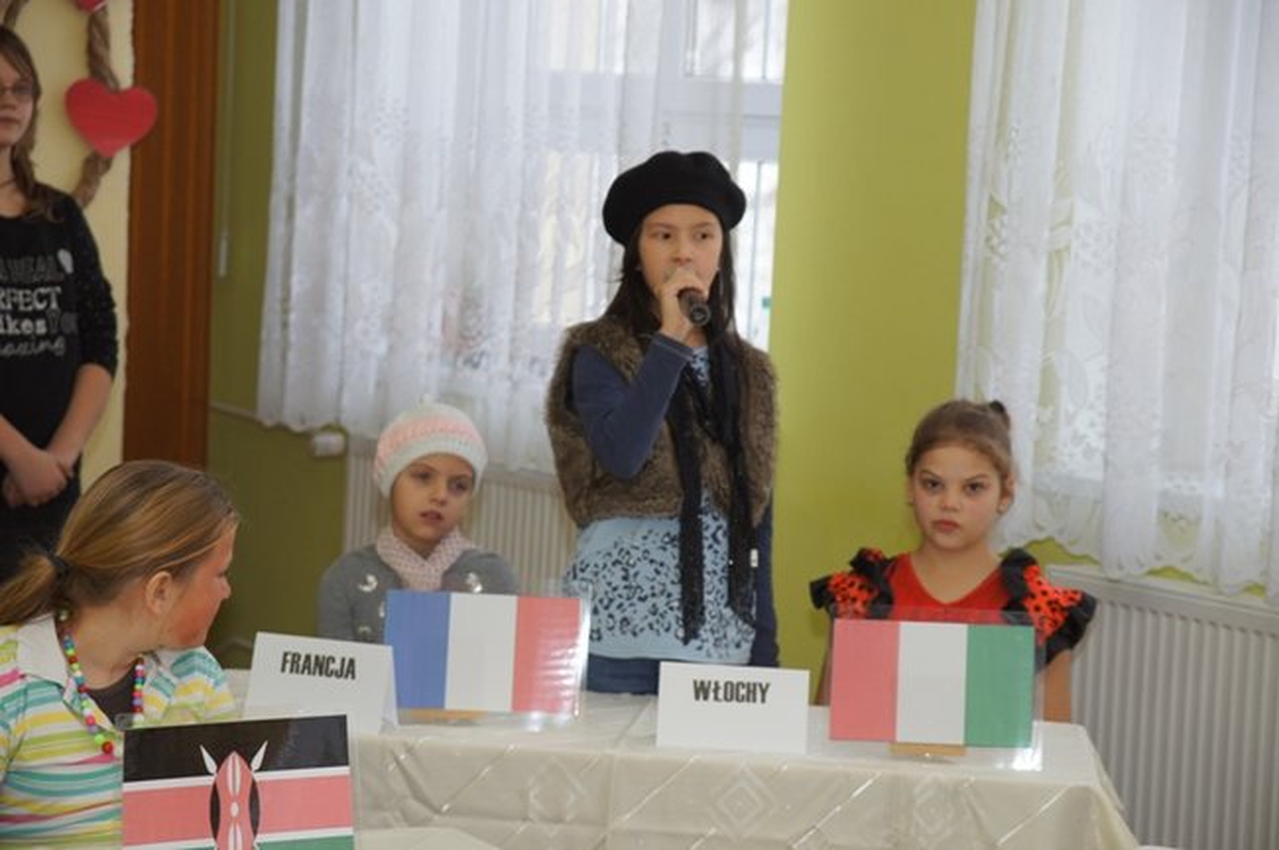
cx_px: 640
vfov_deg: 13.0
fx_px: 3727
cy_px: 425
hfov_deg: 19.5
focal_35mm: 105
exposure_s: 1/125
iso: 400
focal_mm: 70
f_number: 4
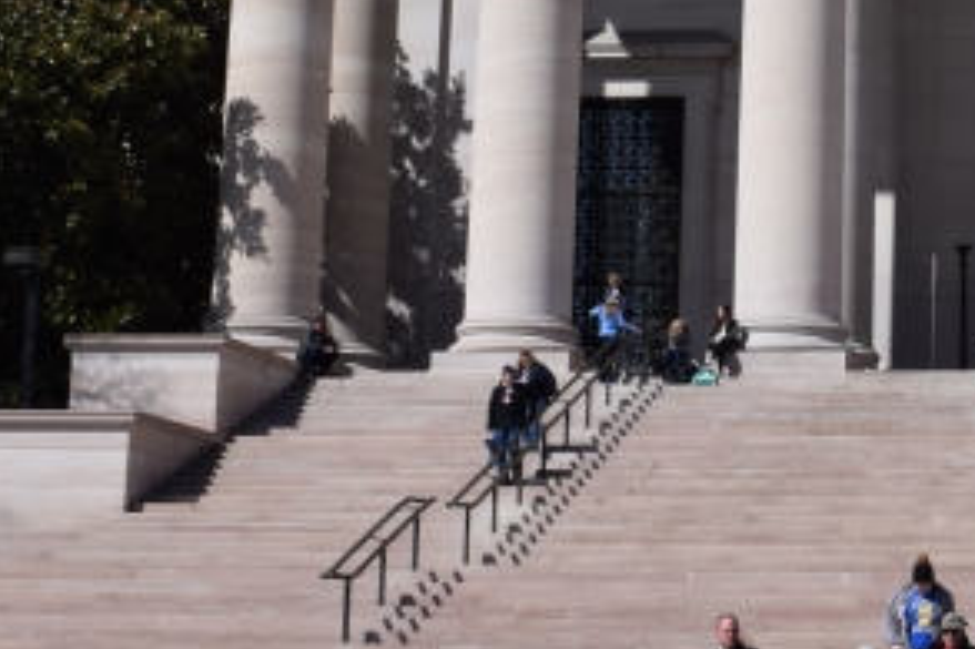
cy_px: -50
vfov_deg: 11.2
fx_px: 3268
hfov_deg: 16.4
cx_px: 1105
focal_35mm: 121
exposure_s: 1/400
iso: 200
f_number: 10
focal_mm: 23
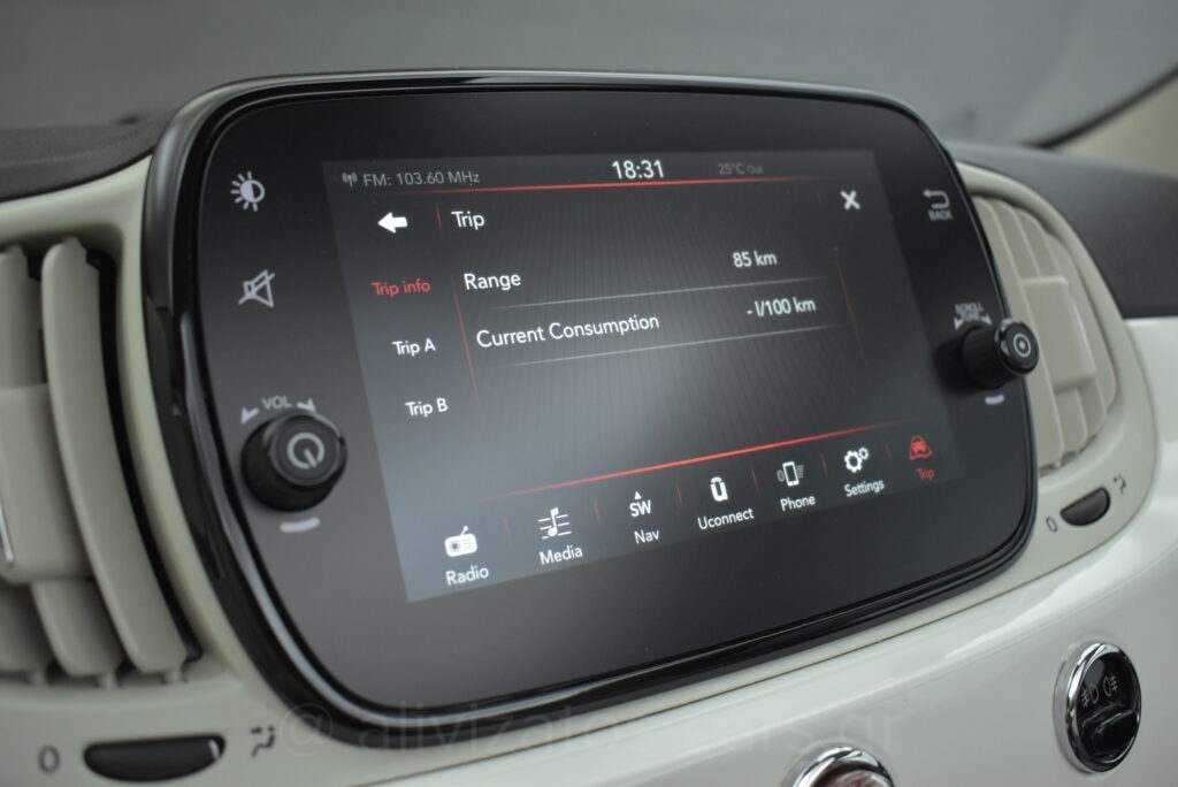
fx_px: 1130
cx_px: 589
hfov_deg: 55.1
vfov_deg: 38.4
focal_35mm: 34
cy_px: 394
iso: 1600
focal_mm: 23
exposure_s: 1/250
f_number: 3.8
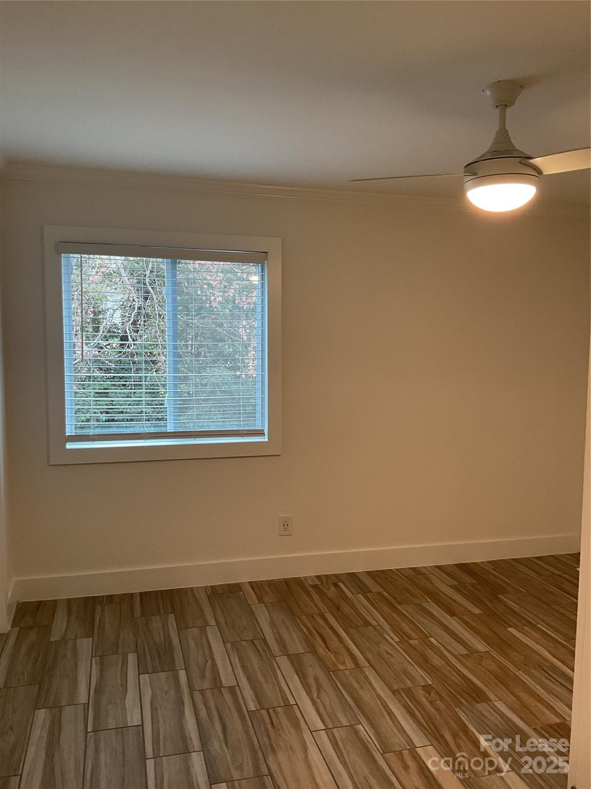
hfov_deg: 48.2
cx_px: 296
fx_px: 660
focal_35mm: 29
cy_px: 394
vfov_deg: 61.7
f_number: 1.8
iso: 125
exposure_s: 1/60
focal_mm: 3
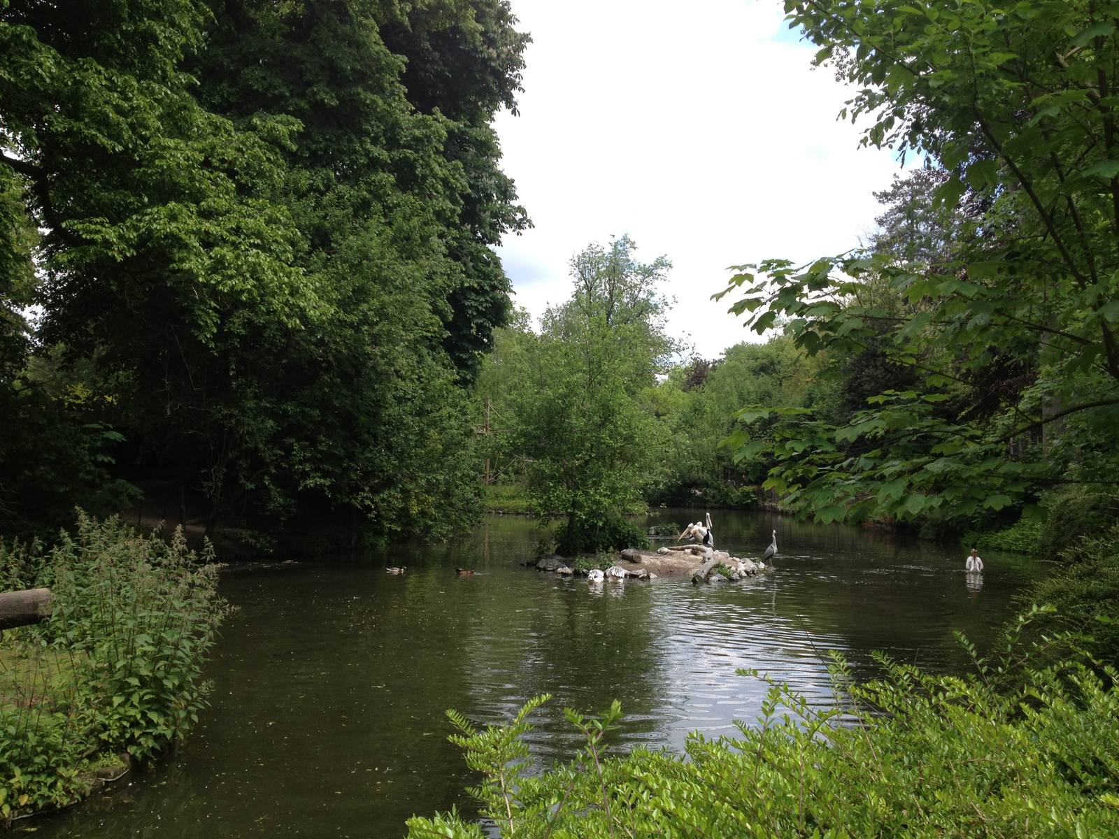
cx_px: 560
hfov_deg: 52.6
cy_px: 420
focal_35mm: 35
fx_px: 1131
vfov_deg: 40.7
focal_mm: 4.28
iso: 50
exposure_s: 1/726
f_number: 2.4
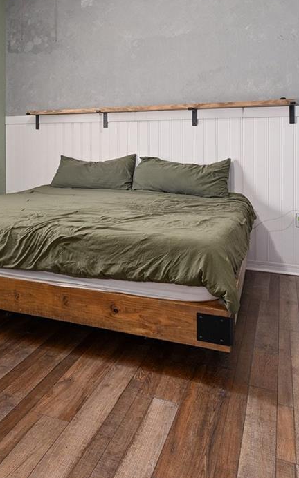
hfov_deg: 36.9
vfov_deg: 55.7
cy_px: 126
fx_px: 431
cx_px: 59
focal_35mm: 33
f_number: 7.1
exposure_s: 1
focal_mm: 14
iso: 400
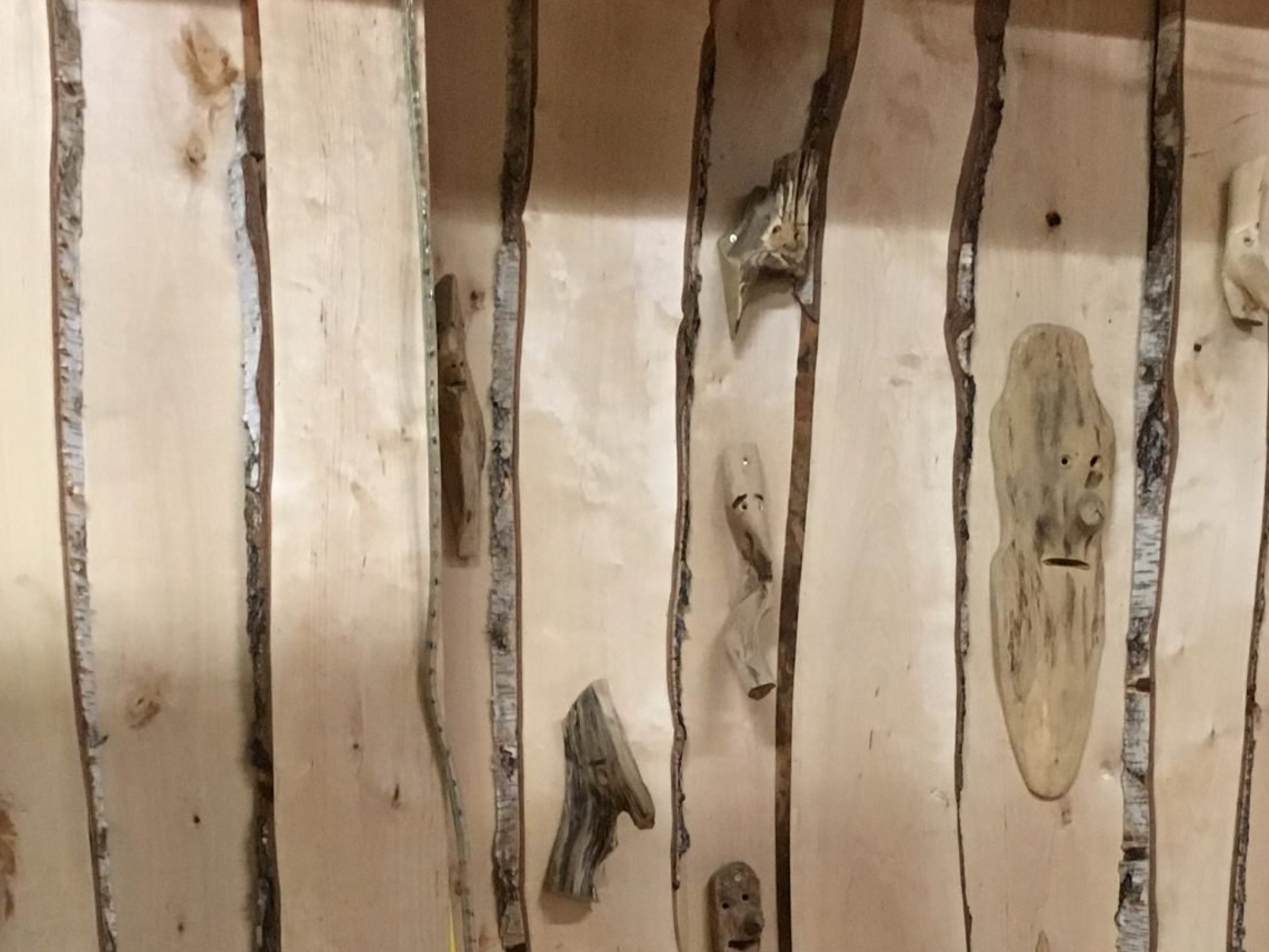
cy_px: 973
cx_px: 633
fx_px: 2383
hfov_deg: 29.8
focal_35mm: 65
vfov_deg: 21.7
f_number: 2.2
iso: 200
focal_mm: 4.15
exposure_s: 1/20
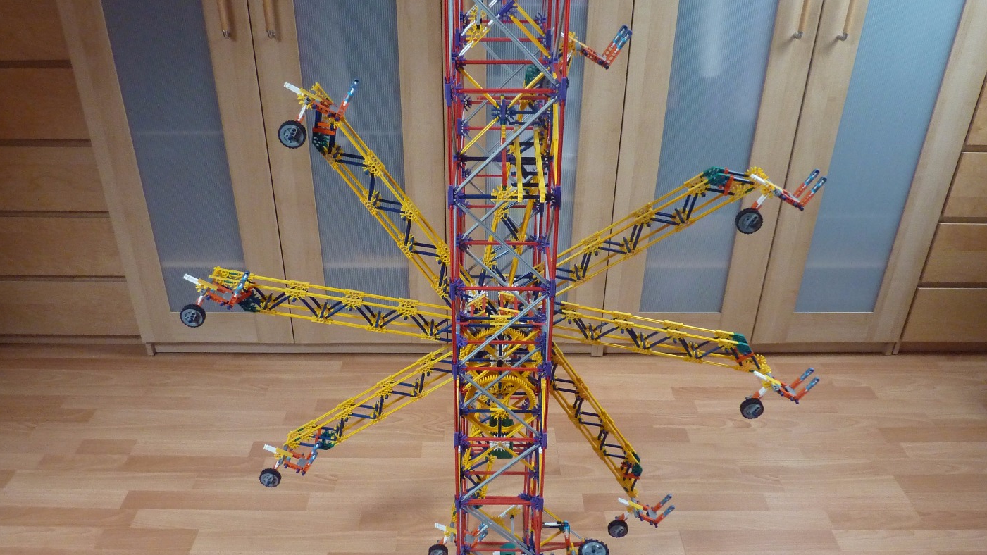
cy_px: 286
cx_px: 489
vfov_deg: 41.5
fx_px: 733
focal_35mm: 28
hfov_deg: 67.9
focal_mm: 4.1
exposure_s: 1/30
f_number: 3.3
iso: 400
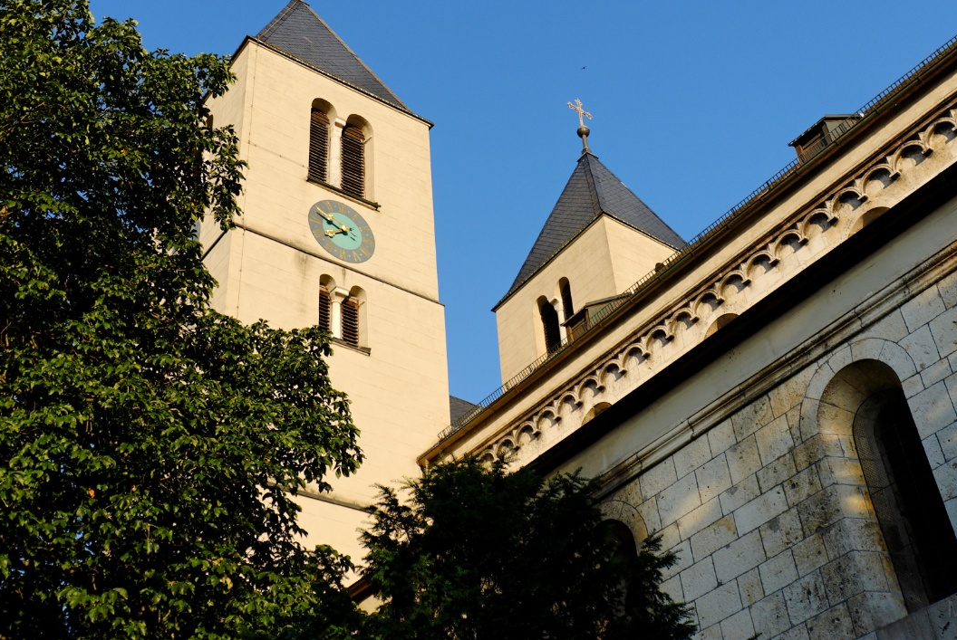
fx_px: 1198
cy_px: 241
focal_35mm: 45
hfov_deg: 43.5
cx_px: 513
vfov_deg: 29.8
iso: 100
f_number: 5.6
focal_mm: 24
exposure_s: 1/320
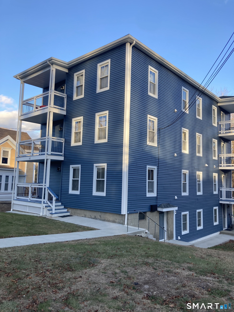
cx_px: 117
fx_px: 252
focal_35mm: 28
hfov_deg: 49.7
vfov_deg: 63.4
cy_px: 156
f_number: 1.8
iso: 20
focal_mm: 3.99
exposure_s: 1/298
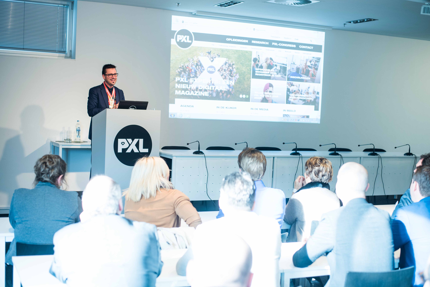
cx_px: 215
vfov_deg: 27.0
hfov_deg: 39.6
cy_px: 144
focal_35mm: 50
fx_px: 597
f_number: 2.8
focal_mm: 50
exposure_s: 1/80
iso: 500
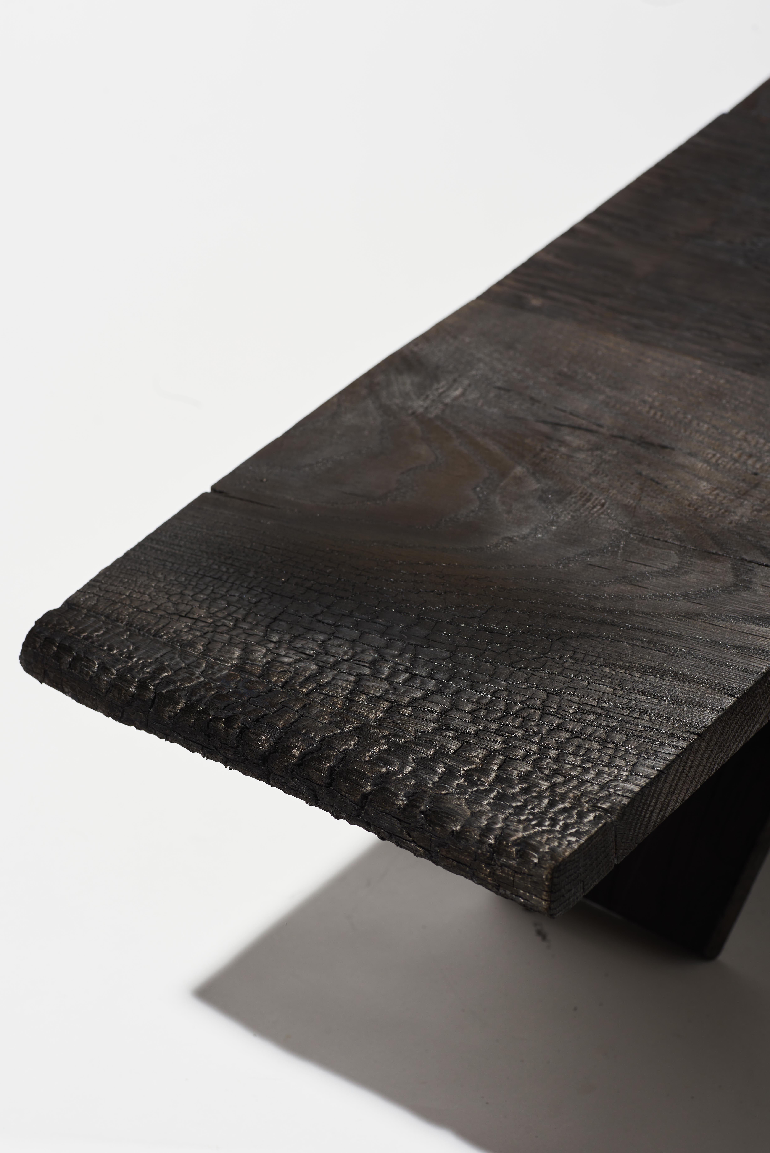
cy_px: 576
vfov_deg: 22.6
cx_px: 385
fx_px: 2885
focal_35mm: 90
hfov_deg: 15.2
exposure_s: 1/160
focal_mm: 90
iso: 100
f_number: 11
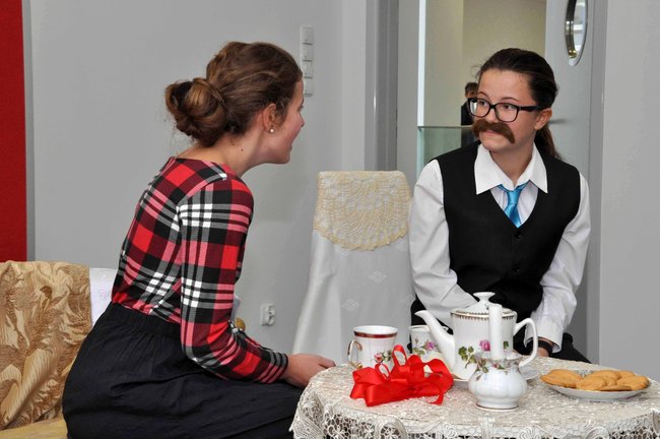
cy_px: 220
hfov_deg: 26.0
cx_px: 330
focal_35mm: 78
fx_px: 1429
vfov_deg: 17.5
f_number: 13
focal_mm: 52
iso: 800
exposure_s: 1/60
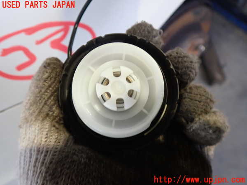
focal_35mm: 30
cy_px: 92
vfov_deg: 46.8
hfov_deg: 60.0
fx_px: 214
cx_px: 124
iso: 400
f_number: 2.3
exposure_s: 1/30
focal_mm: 5.4
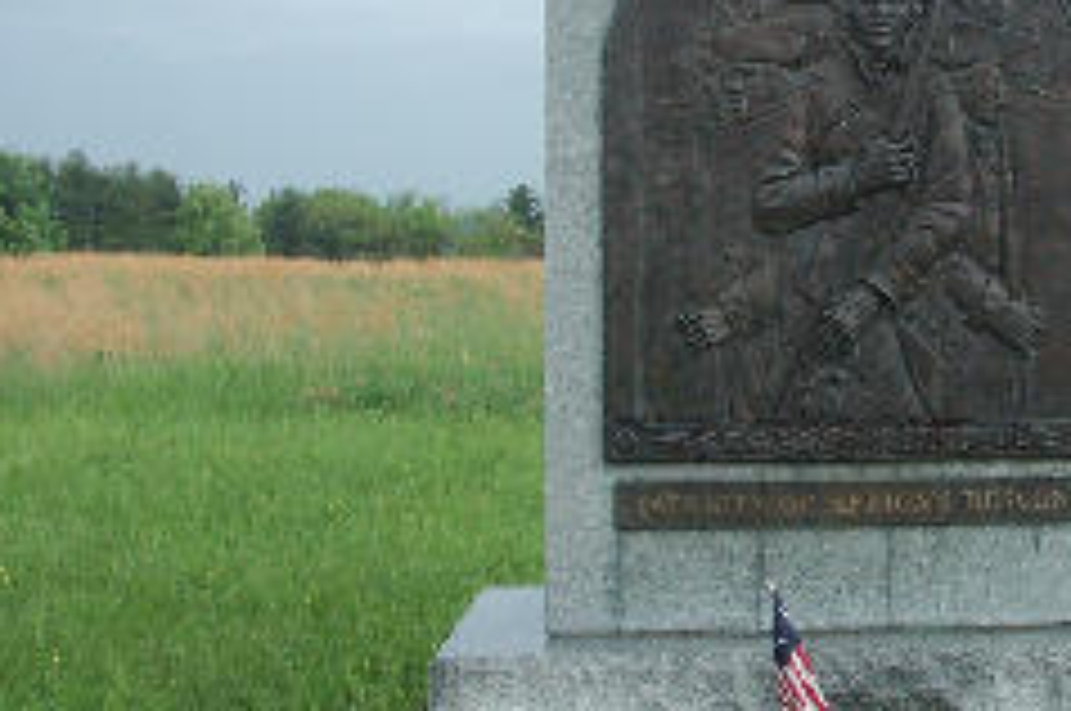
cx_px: 907
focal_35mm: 70
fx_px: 2080
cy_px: 315
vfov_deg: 19.4
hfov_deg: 28.1
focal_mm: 7.88
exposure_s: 1/50
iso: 100
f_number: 2.8
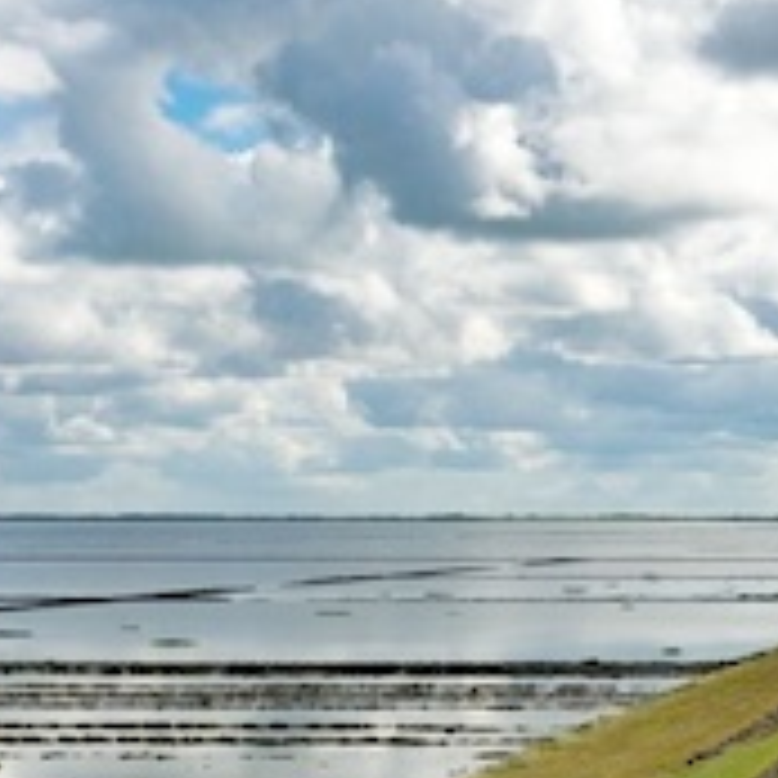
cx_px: 706
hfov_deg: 13.9
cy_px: 868
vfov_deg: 13.8
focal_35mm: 124
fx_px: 3153
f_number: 5
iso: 160
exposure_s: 1/1600
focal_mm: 15.6
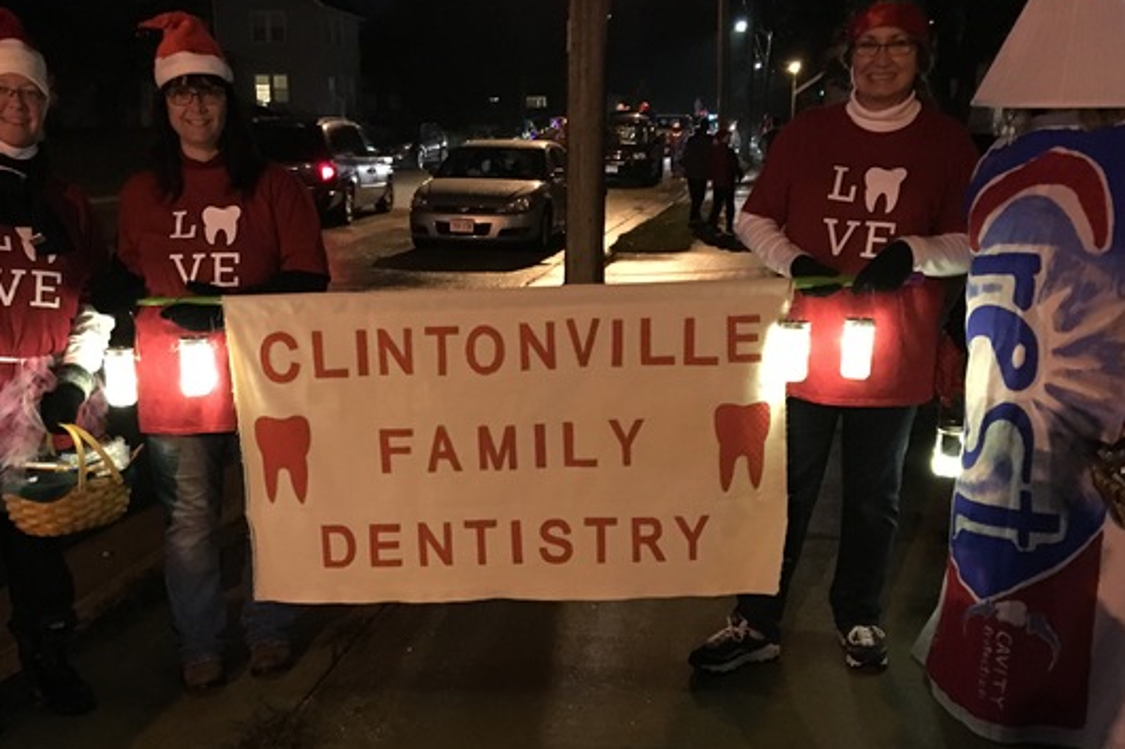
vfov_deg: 32.4
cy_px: 480
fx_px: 1281
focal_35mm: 41
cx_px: 535
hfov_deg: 47.4
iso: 500
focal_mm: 4.15
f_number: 2.2
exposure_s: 1/15
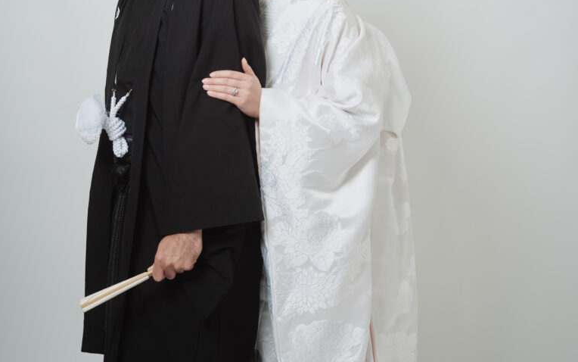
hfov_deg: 29.0
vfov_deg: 18.0
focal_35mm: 71
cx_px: 288
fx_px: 1119
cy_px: 17
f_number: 4
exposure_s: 1/160
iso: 500
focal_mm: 63
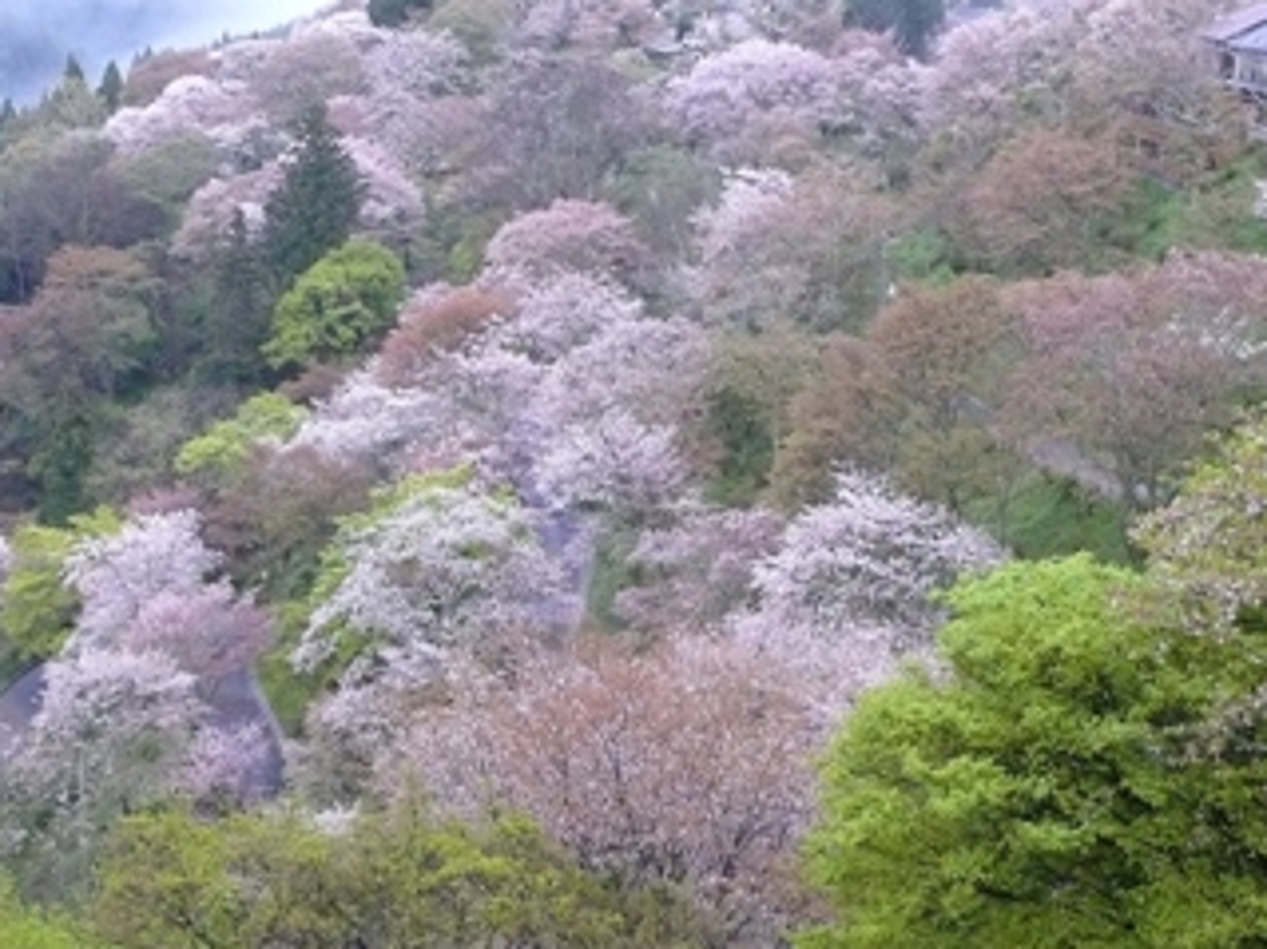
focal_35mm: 56
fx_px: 2049
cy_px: 471
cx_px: 554
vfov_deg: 26.1
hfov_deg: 34.3
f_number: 2.8
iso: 400
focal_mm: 7.4
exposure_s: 1/50
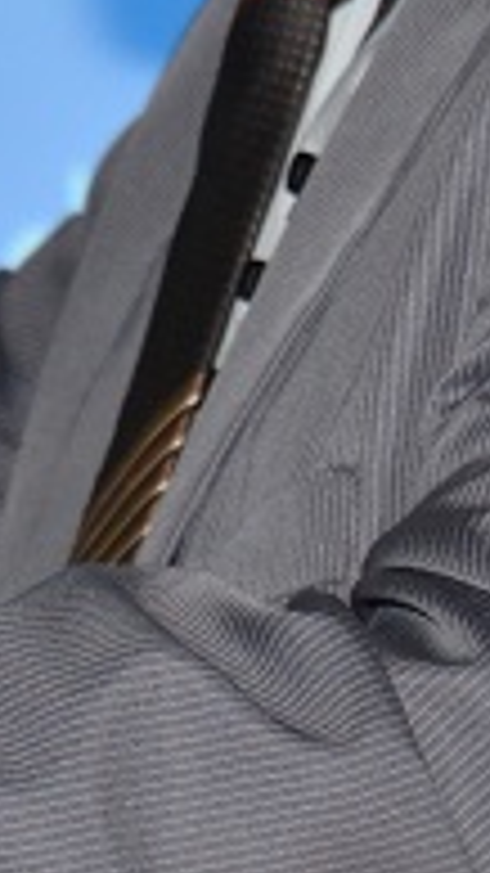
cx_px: -166
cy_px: -284
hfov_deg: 1.8
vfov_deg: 3.2
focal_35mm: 668
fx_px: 15443
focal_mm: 92
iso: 800
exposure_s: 1/60
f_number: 5.6
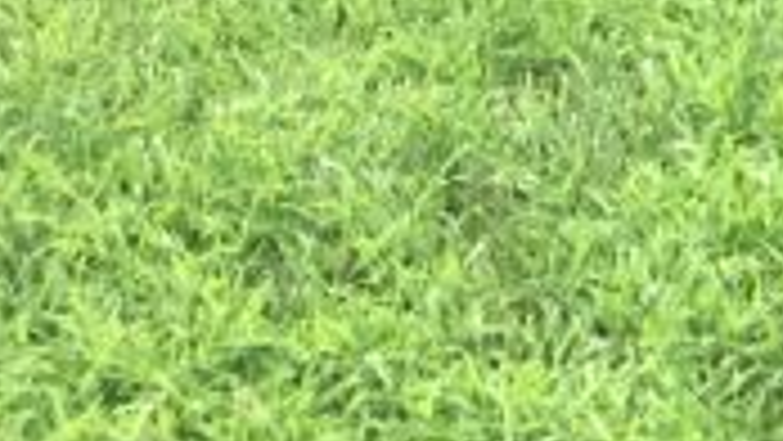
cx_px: 1148
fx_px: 3011
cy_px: -608
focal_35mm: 145
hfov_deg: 14.0
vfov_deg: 7.8
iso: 25
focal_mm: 4.15
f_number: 2.2
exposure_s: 1/245
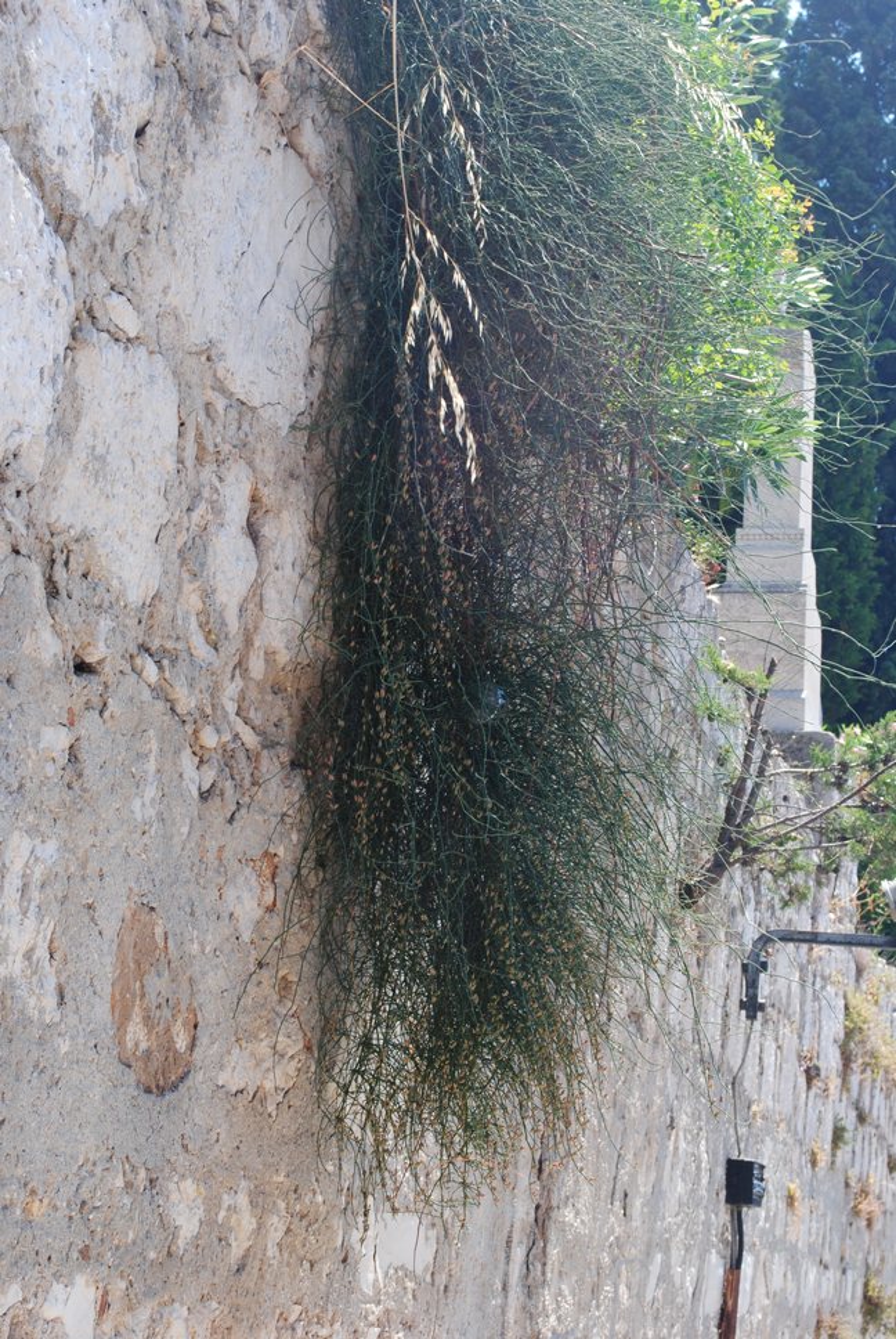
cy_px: 670
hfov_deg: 22.7
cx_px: 448
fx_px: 2233
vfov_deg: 33.4
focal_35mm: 60
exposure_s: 1/160
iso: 200
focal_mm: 40
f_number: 9
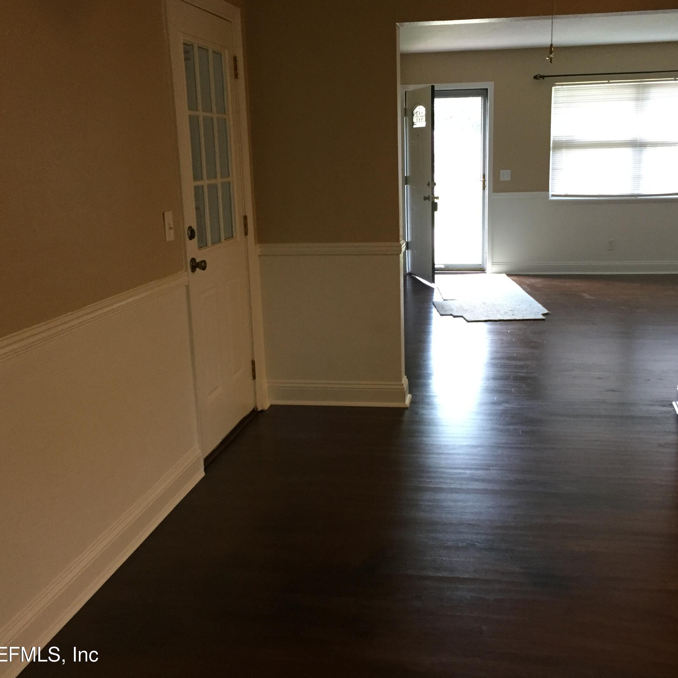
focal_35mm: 36
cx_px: 390
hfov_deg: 45.9
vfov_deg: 46.0
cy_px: 330
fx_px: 798
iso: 160
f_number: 2.2
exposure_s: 1/30
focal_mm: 4.15
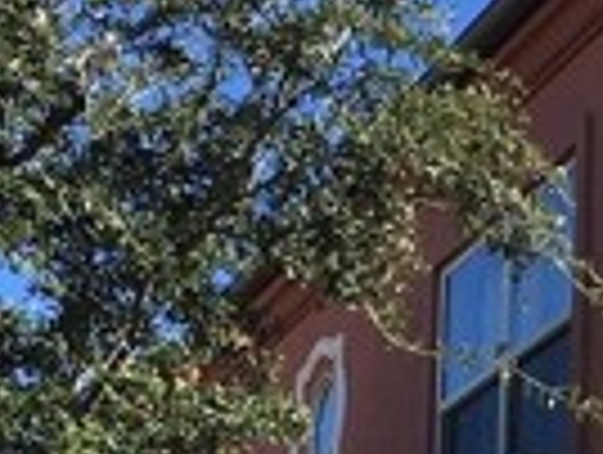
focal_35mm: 138
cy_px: 571
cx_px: 864
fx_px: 2408
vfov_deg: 10.6
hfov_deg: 13.6
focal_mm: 4.15
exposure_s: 1/646
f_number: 2.2
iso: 25
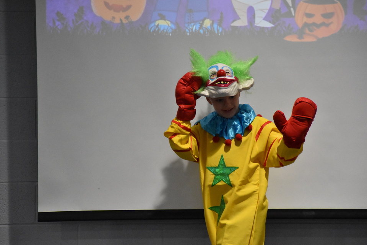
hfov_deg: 9.2
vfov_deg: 6.1
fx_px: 2283
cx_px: 190
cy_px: 126
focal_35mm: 224
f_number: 5.6
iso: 6400
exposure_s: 1/400
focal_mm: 140
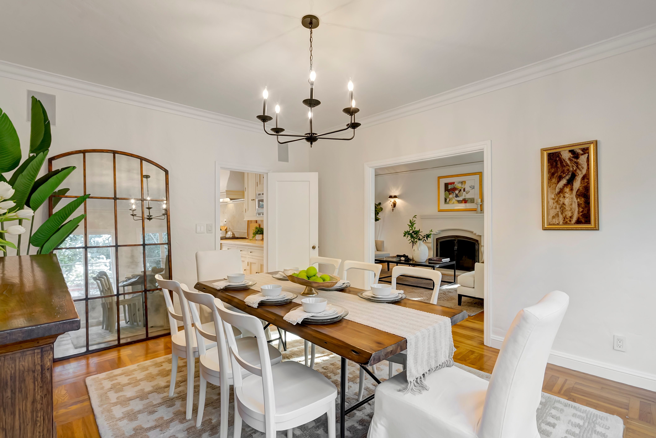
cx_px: 328
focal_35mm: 16
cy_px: 219
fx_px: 292
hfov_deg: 96.7
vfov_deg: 73.8
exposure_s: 1/30
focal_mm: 16
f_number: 8
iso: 800
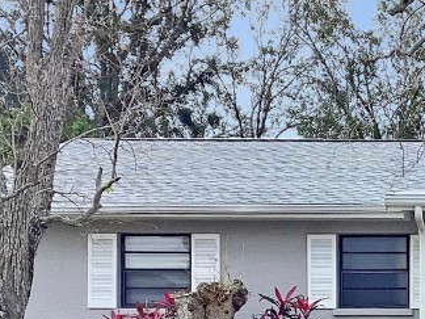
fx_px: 1203
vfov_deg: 14.8
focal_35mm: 98
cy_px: 335
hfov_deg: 18.8
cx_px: 531
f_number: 2.4
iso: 25
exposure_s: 1/463
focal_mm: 3.3
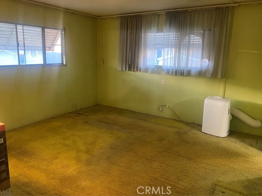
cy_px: 95
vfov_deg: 51.3
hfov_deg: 65.3
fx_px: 204
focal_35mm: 27
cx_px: 128
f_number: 1.8
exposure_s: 1/60
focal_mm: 4.25
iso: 320
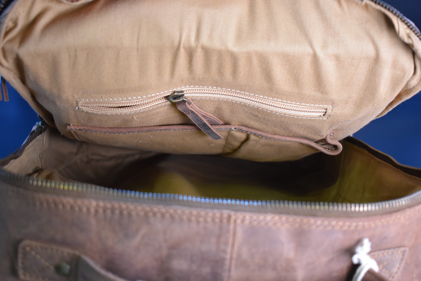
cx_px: 210
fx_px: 561
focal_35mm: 48
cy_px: 140
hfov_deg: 41.1
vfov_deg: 28.1
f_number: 4.5
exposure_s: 1/60
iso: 1250
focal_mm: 32
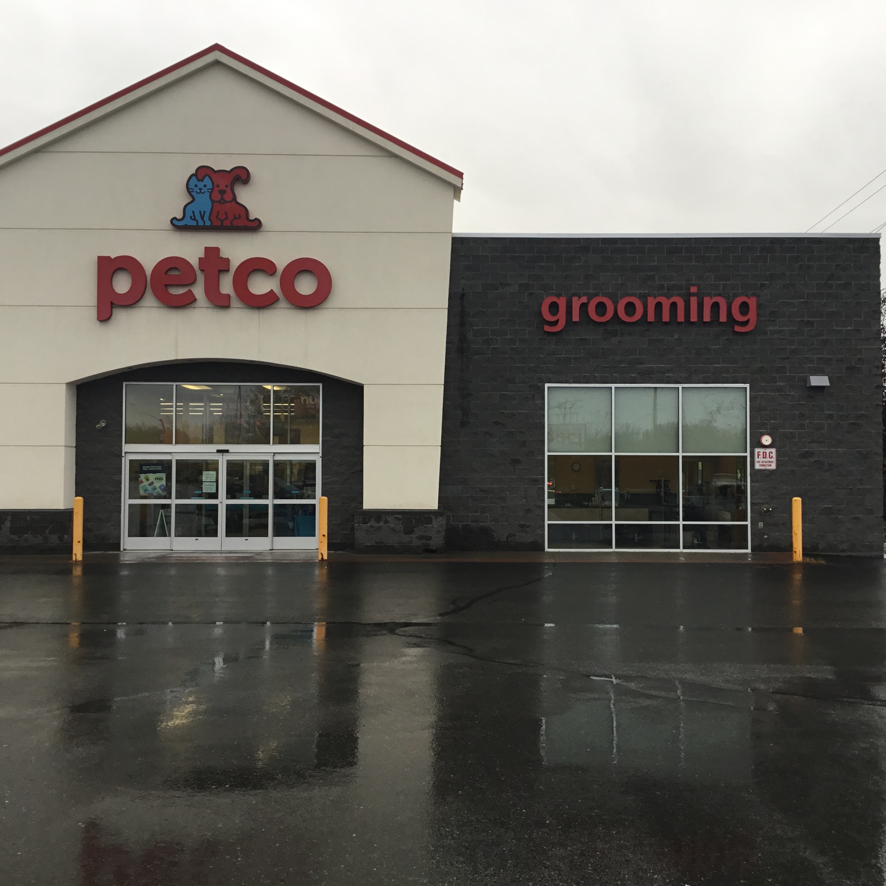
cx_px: 466
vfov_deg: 44.9
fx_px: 1071
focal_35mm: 37
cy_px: 440
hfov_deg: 44.9
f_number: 2.4
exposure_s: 1/120
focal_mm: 3.3
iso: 32
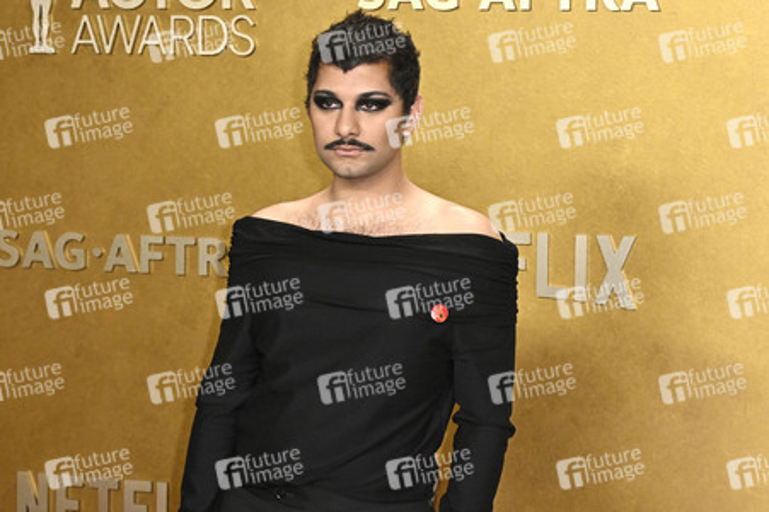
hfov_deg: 21.7
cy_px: 256
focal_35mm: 94
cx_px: 384
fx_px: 2006
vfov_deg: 14.5
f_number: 5.6
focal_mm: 63
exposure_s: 1/320
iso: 2500
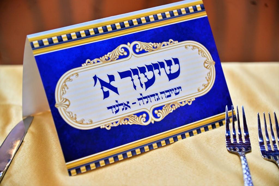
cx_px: 140
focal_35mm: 82
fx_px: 636
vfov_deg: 16.7
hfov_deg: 24.8
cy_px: 93
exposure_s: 1/125
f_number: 4
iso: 320
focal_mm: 82
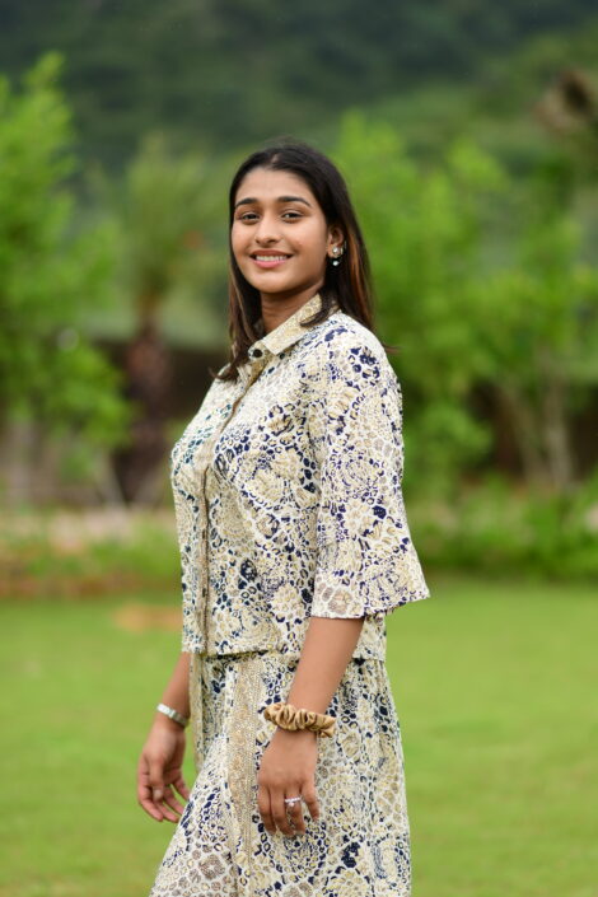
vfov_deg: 16.1
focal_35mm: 127
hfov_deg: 10.8
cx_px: 299
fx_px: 3164
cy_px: 448
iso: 160
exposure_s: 1/2000
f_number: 1.8
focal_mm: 85
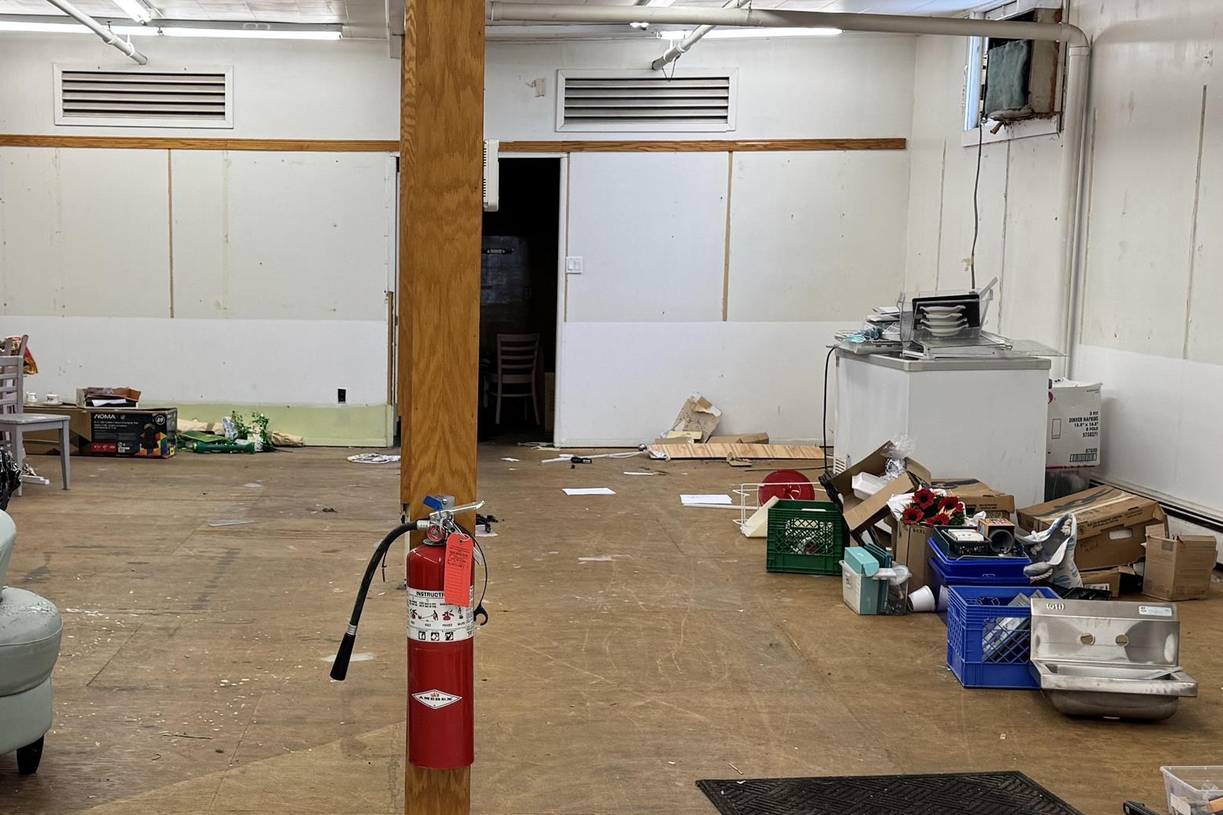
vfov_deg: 27.5
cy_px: 468
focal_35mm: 49
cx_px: 420
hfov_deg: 39.9
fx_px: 1664
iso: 160
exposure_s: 1/60
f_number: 1.78
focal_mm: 6.76
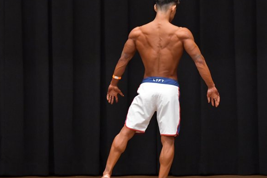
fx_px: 2513
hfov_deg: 6.1
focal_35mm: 339
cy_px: 83
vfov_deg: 4.1
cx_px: 157
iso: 6400
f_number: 5.6
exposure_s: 1/400
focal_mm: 170
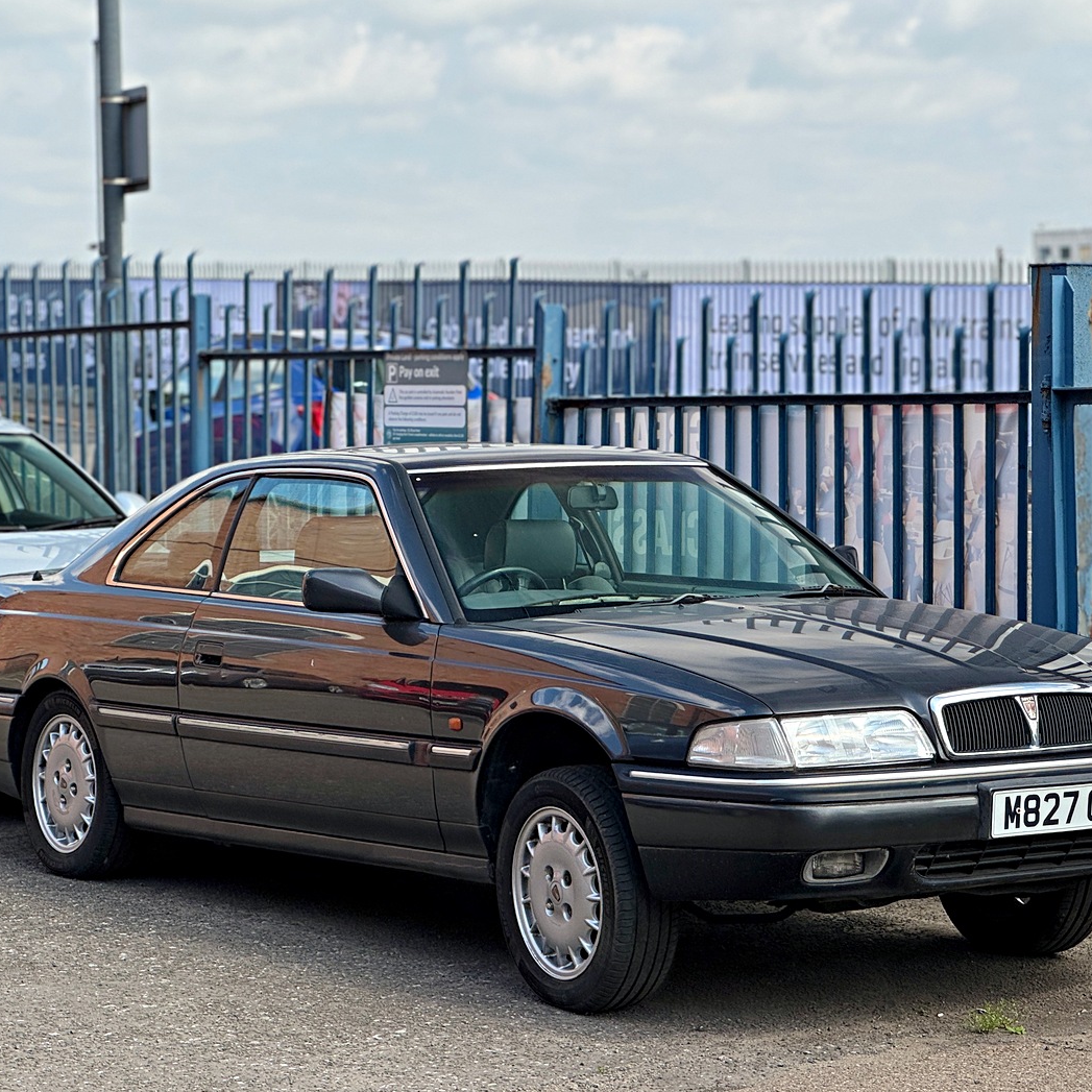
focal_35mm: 91
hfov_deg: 19.1
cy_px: 547
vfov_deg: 19.1
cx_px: 618
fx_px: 3248
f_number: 2.8
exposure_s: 1/274
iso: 25
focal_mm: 9
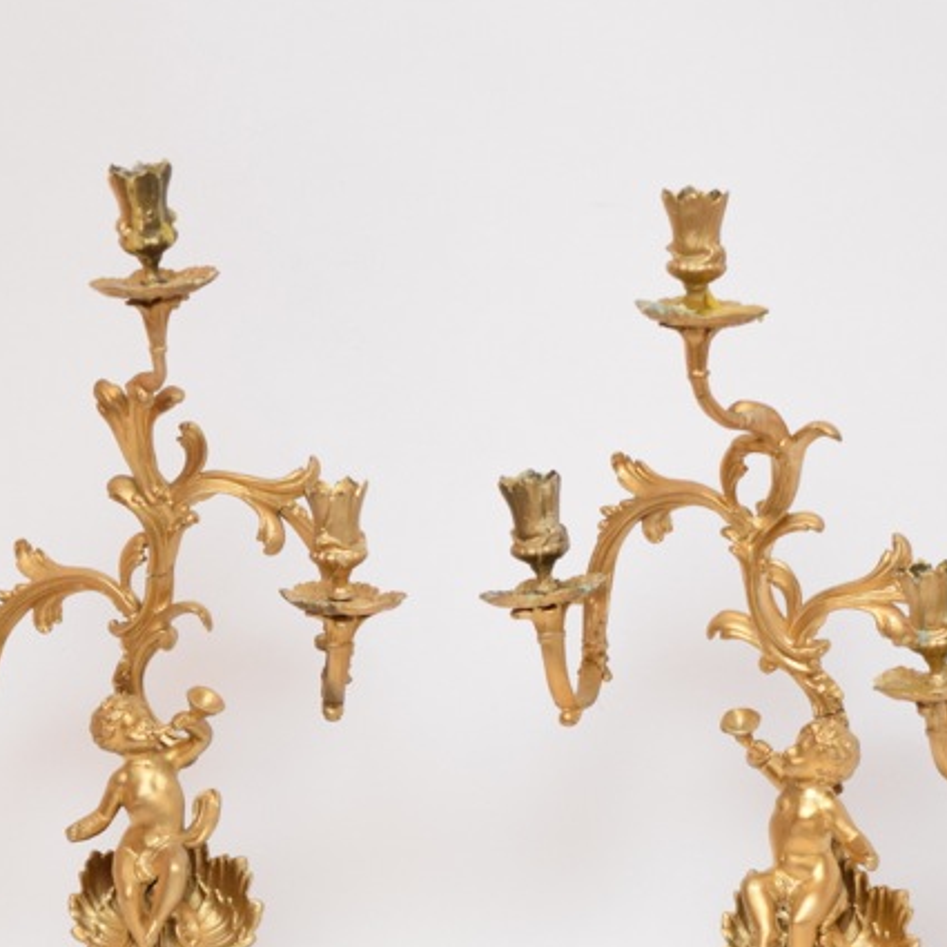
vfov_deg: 10.6
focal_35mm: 165
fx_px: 5107
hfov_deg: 10.6
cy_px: 674
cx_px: 499
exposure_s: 1/60
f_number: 5.6
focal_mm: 55
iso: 1800
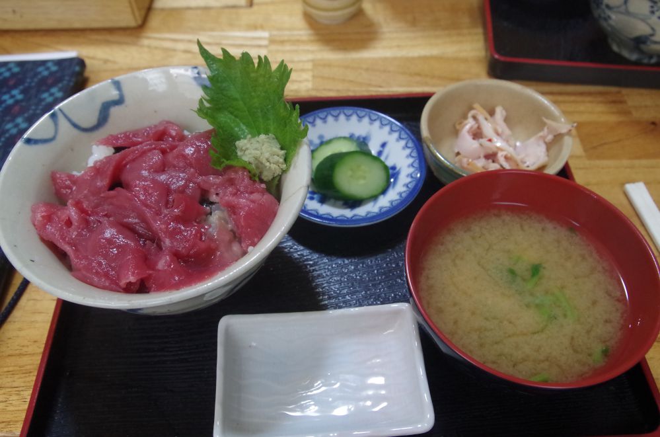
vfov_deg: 39.8
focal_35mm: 33
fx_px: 604
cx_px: 330
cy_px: 218
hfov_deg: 57.3
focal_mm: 21.88
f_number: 5.6
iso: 3200
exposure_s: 1/20
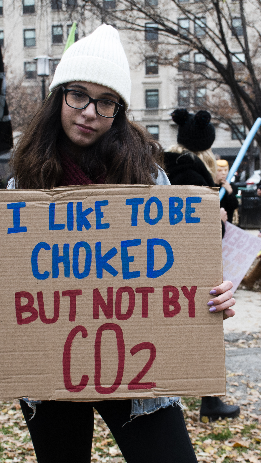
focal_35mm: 63
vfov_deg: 33.3
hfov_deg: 19.0
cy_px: 231
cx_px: 181
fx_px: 775
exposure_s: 1/250
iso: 320
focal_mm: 27
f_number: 5.6
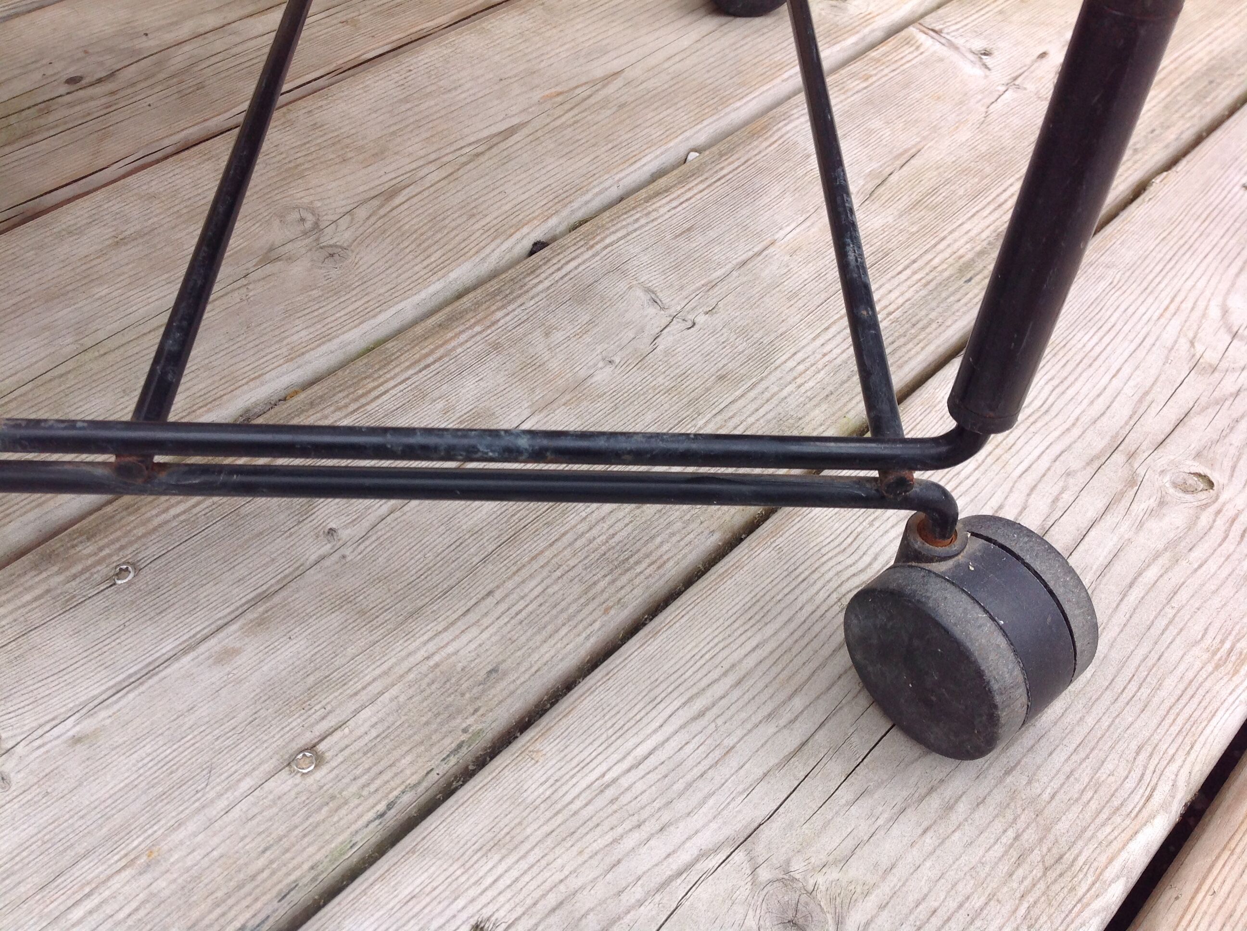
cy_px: 466
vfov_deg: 40.6
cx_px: 624
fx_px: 1259
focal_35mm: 35
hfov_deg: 52.7
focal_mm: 4.28
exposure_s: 1/657
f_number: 2.4
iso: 50
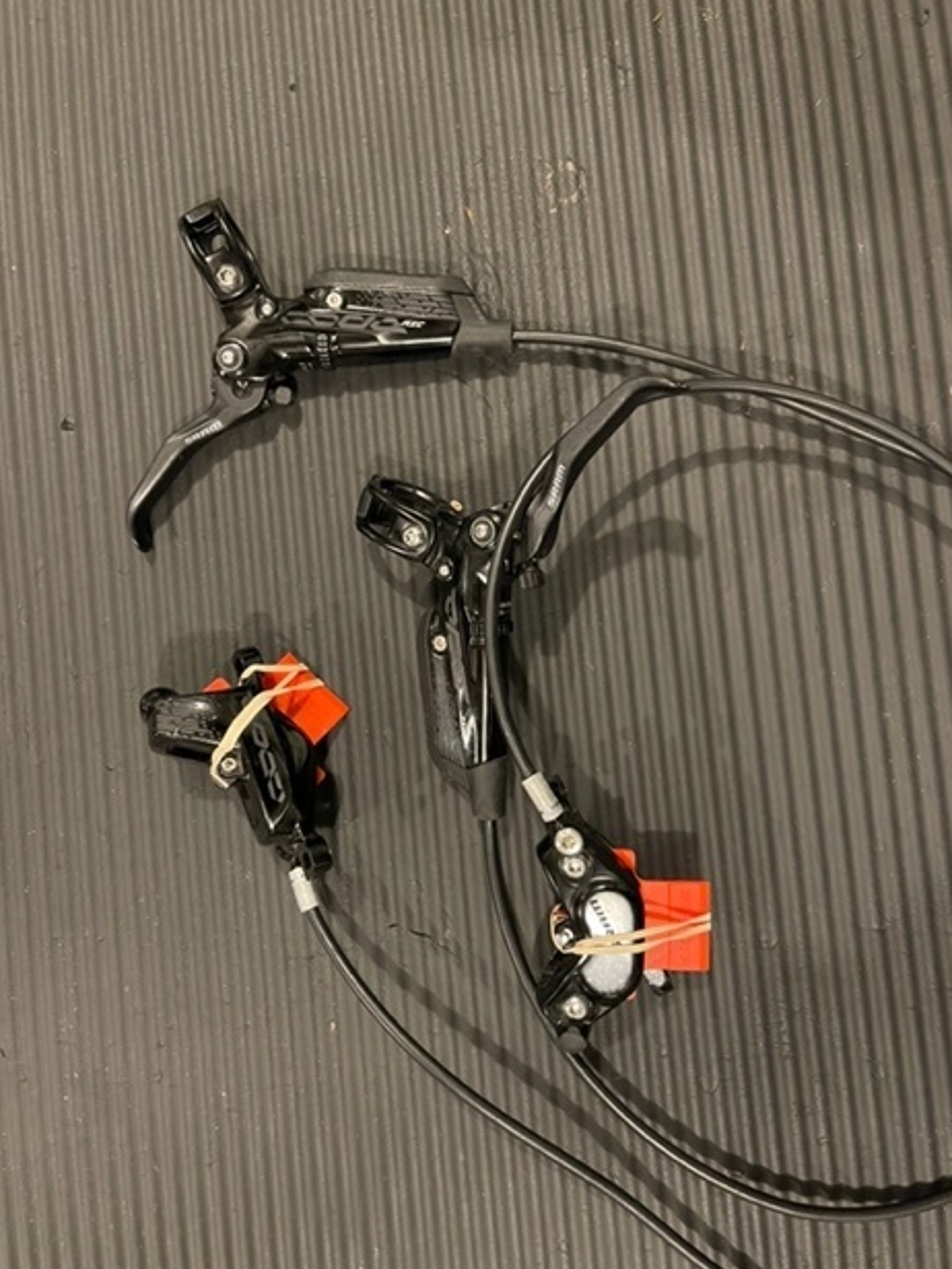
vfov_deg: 65.3
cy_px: 655
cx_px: 490
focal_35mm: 27
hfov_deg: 51.3
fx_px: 990
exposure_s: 1/30
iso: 800
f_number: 1.6
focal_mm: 5.1
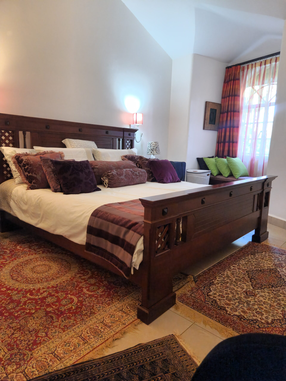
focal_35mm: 23
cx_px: 143
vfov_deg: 73.9
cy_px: 190
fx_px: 253
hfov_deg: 58.9
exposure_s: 1/50
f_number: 1.8
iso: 320
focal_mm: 5.4
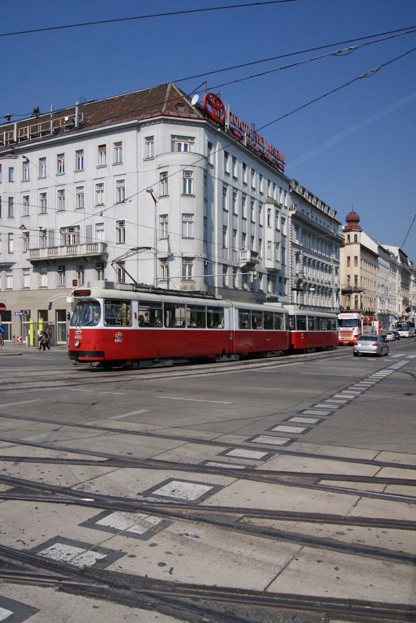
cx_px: 208
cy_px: 312
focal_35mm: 27
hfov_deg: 47.9
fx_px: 468
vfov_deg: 67.4
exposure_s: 1/1000
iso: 200
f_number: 8
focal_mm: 18
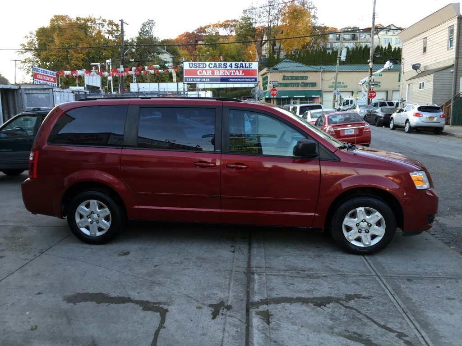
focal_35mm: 29
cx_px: 231
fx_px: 387
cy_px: 173
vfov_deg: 48.2
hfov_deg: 61.7
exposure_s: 1/120
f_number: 2.2
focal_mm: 4.15
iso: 40
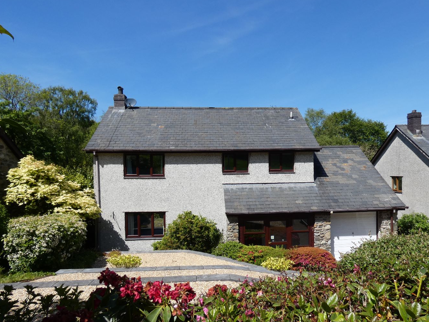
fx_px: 297
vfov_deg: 56.6
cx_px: 228
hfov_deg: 71.5
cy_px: 184
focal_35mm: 24
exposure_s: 1/1000
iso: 80
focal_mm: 3.6
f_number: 3.5
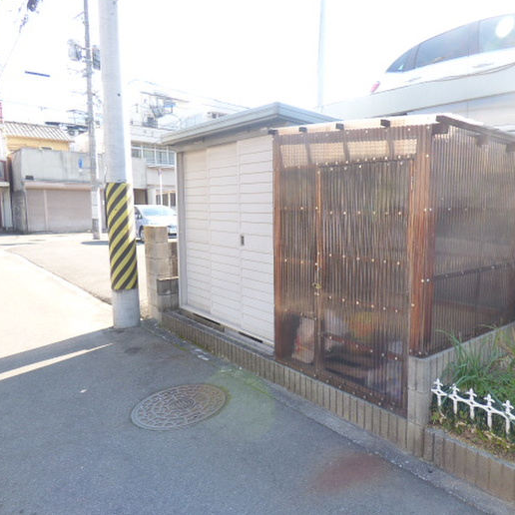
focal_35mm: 24
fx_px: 404
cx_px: 329
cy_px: 255
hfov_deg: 63.9
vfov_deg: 65.0
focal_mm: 3.58
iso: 160
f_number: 2.8
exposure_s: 1/200
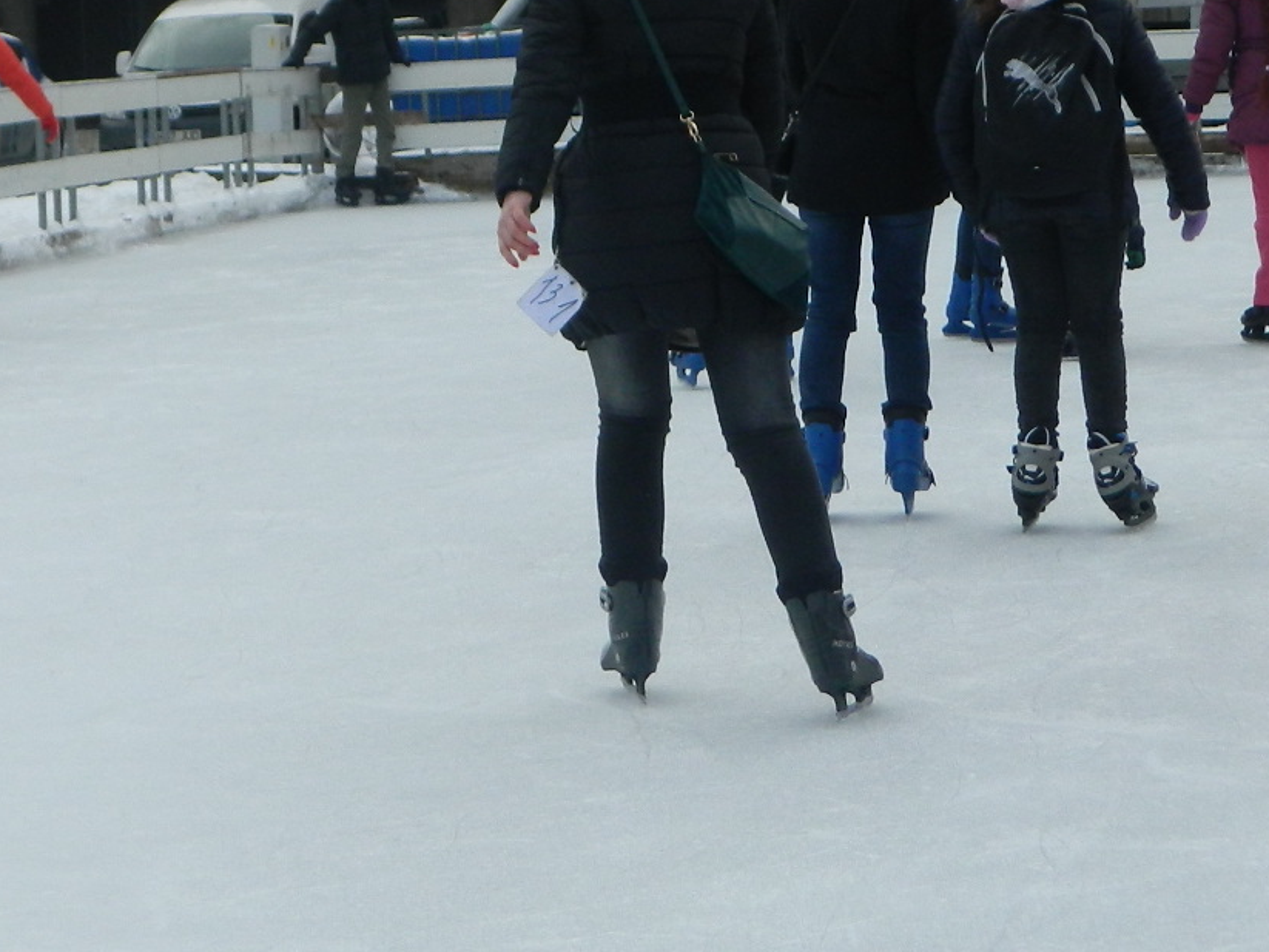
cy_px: 199
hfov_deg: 16.8
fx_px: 4289
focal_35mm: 117
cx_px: 503
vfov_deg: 12.6
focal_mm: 8.4
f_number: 3.6
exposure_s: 1/800
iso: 80
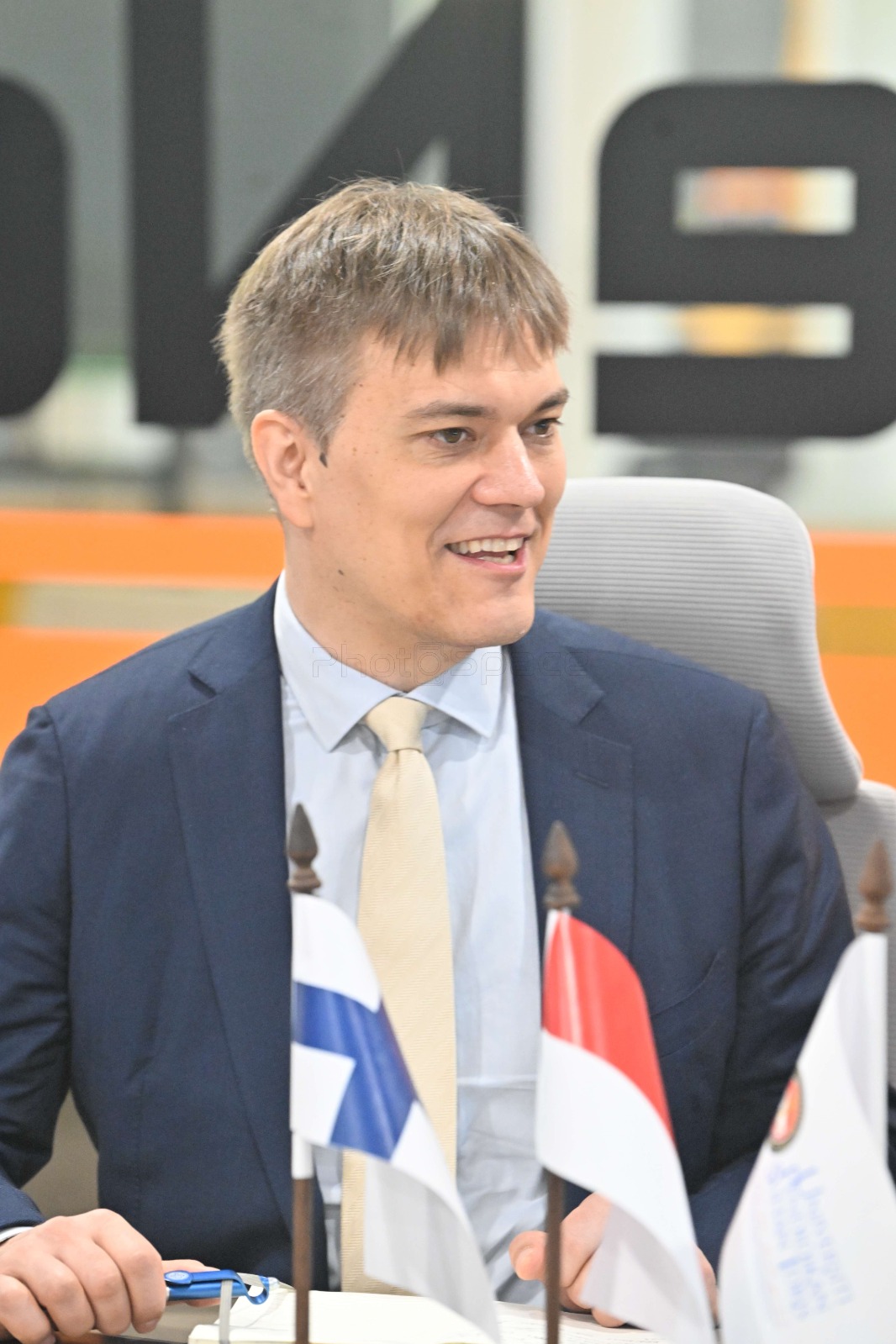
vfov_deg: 10.3
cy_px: 672
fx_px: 7466
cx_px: 448
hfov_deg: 6.9
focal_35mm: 200
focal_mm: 200
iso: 6400
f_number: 4.5
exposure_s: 1/125
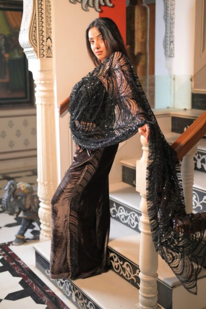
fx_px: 429
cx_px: 103
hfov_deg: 27.0
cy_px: 154
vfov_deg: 39.6
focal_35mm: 50
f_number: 2.5
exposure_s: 1/200
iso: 250
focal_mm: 50
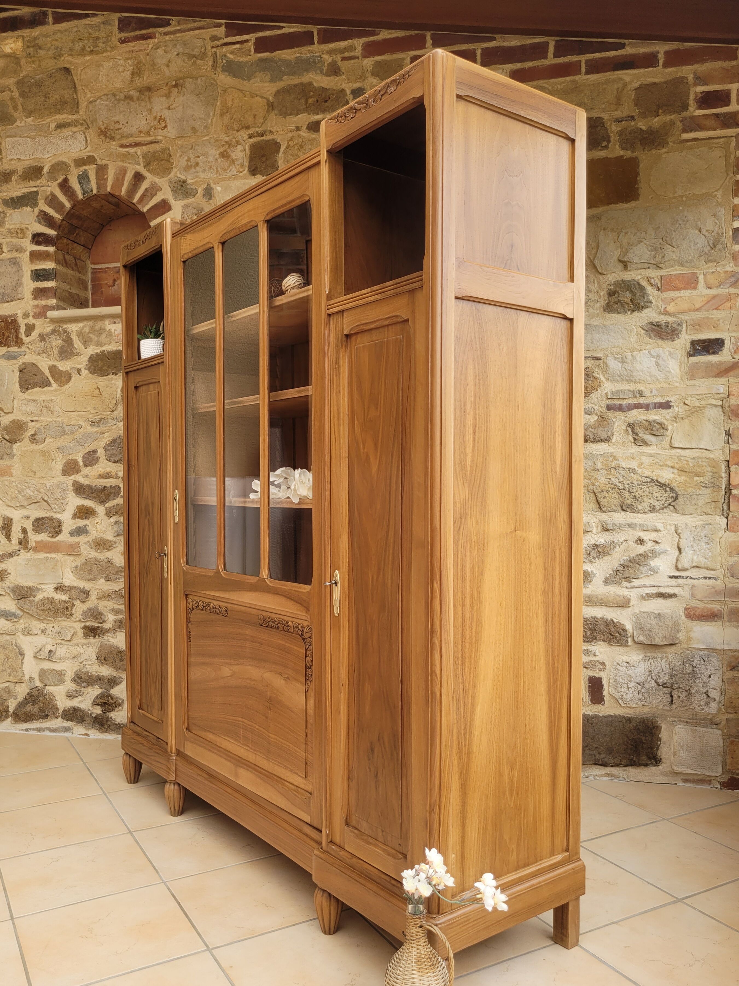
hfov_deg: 53.1
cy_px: 493
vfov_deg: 67.3
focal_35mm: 26
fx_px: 740
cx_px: 370
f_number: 1.8
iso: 40
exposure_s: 1/323
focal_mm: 5.4
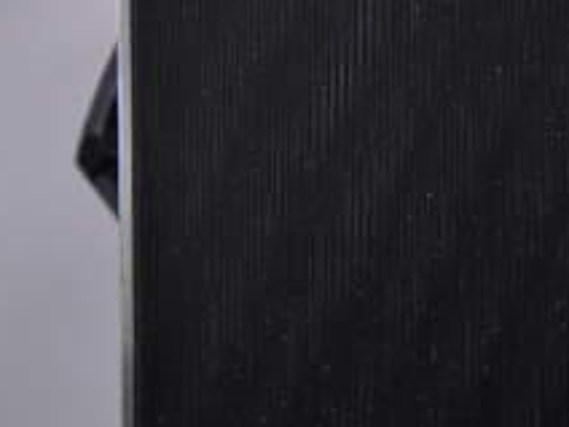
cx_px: 505
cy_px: 101
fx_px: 5277
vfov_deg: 4.6
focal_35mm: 321
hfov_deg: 6.2
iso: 3200
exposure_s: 1/125
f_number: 9.5
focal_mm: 105
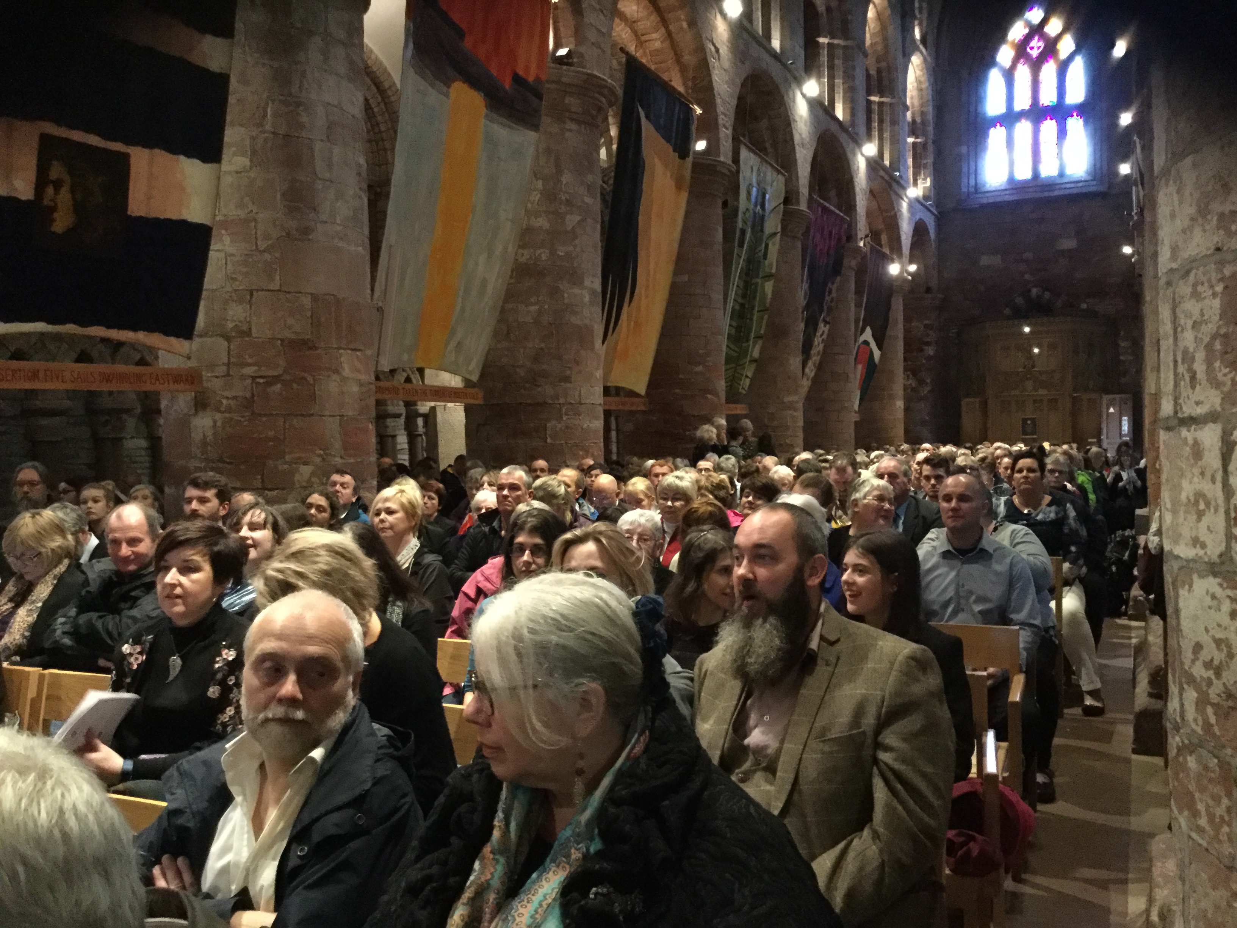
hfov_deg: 58.4
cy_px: 464
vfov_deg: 45.4
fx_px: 1108
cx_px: 618
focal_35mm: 31
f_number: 2.4
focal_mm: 3.3
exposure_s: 1/17
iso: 800
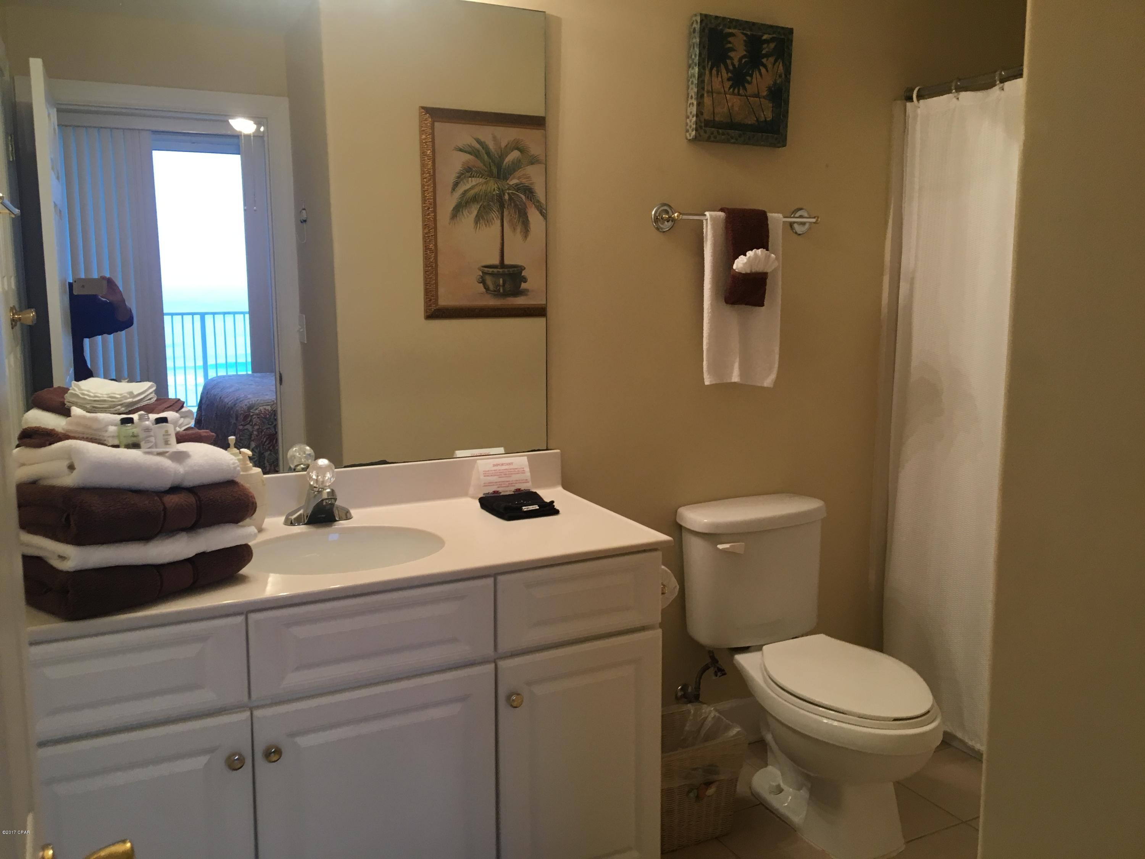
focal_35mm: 29
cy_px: 430
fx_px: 959
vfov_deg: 48.2
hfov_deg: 61.7
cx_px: 572
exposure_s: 1/30
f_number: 2.2
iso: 80
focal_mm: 4.15
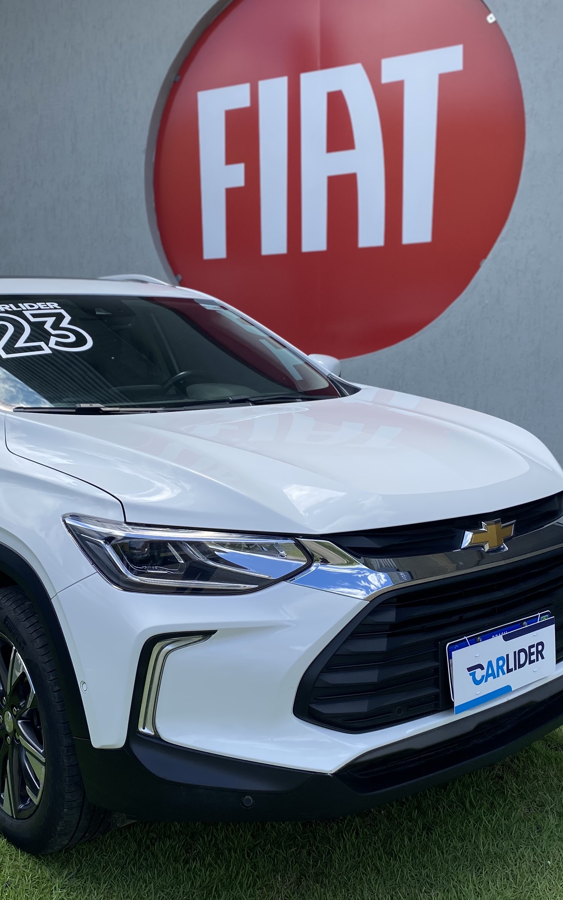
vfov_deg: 52.7
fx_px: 908
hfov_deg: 34.2
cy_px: 449
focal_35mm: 37
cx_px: 207
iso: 32
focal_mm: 4.25
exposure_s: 1/1961
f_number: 1.8
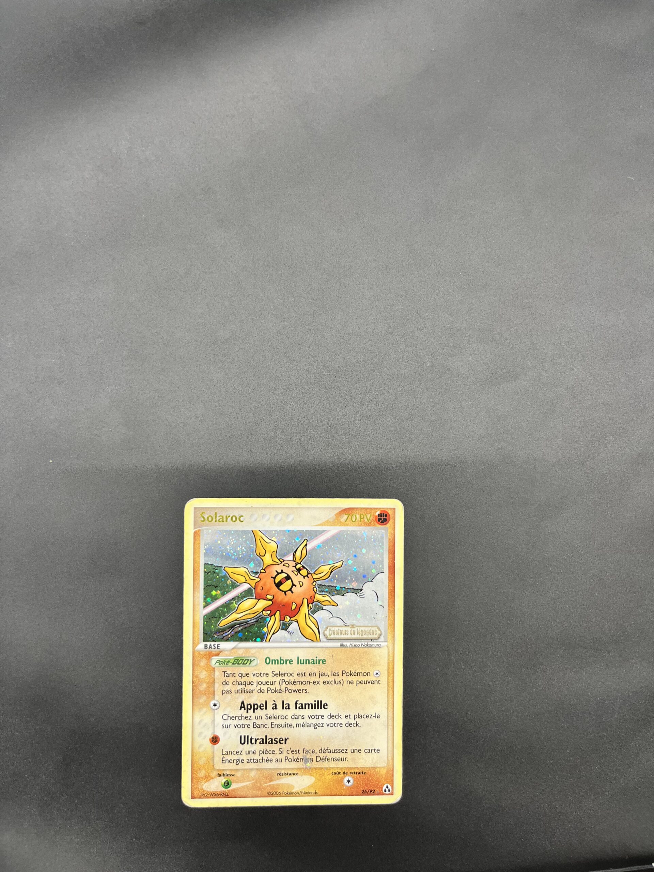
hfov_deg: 53.1
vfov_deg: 67.3
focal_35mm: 26
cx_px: 327
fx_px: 655
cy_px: 436
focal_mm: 5.1
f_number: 1.6
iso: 80
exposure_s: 1/100
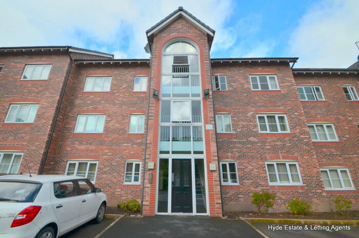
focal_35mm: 15
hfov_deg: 100.5
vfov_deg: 77.1
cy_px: 119
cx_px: 180
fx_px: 149
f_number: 10
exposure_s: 1/250
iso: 280
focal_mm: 10
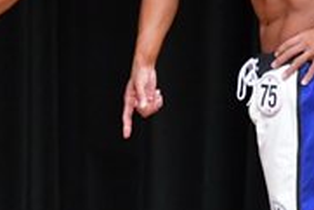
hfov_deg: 1.8
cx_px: -141
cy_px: 73
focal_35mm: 1153
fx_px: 10064
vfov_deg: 1.2
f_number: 5.6
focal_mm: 180
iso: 5000
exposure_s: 1/400
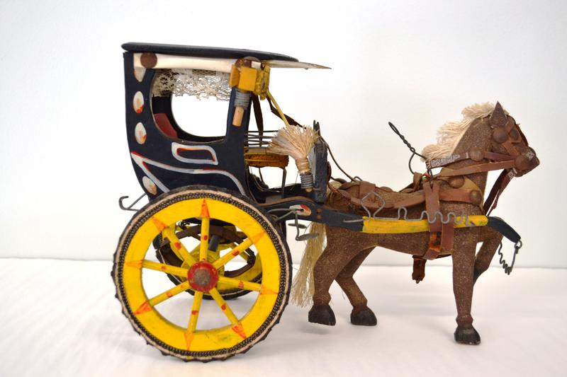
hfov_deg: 49.6
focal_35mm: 39
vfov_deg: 34.2
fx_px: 614
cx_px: 284
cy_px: 188
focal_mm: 26
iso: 280
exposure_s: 1/30
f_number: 4.2
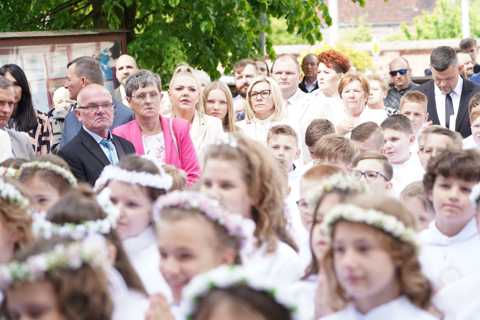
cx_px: 240
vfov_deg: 13.0
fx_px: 1400
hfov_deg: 19.5
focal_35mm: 105
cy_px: 160
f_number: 4.5
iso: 160
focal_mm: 105
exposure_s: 1/100
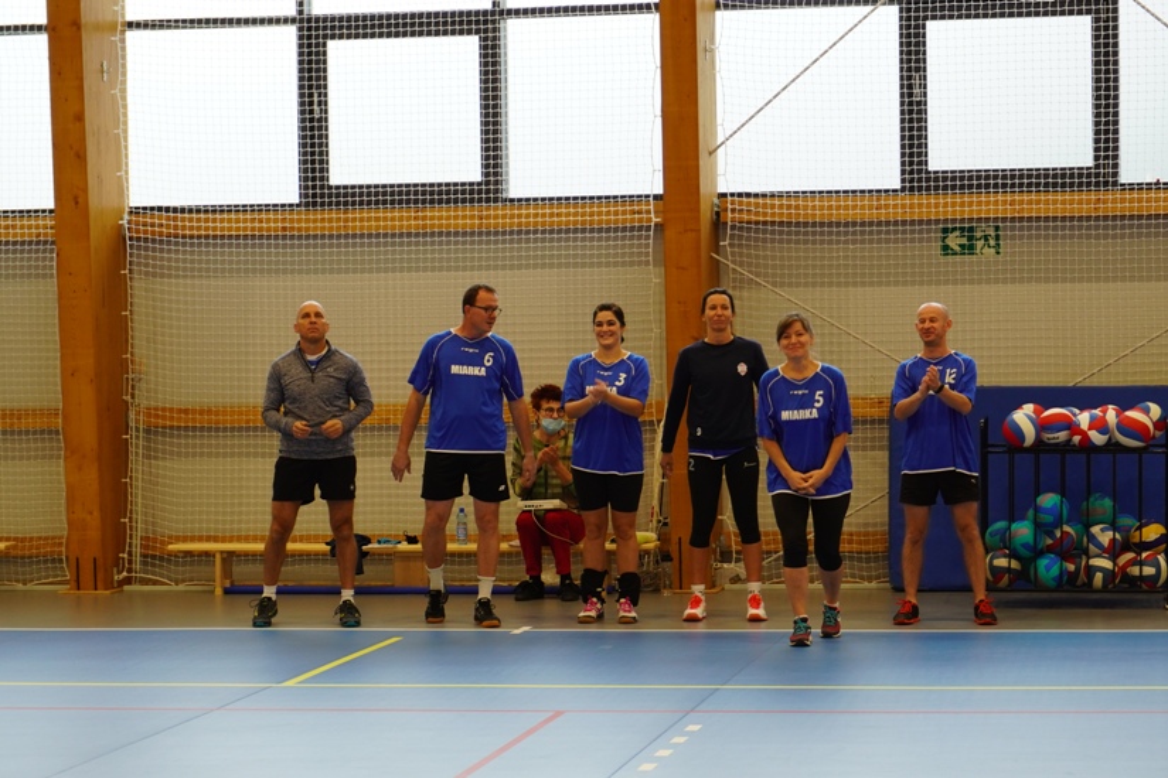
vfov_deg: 18.2
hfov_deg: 27.0
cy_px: 389
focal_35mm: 75
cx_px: 584
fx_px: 2433
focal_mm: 50
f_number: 5.6
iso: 400
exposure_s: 1/80
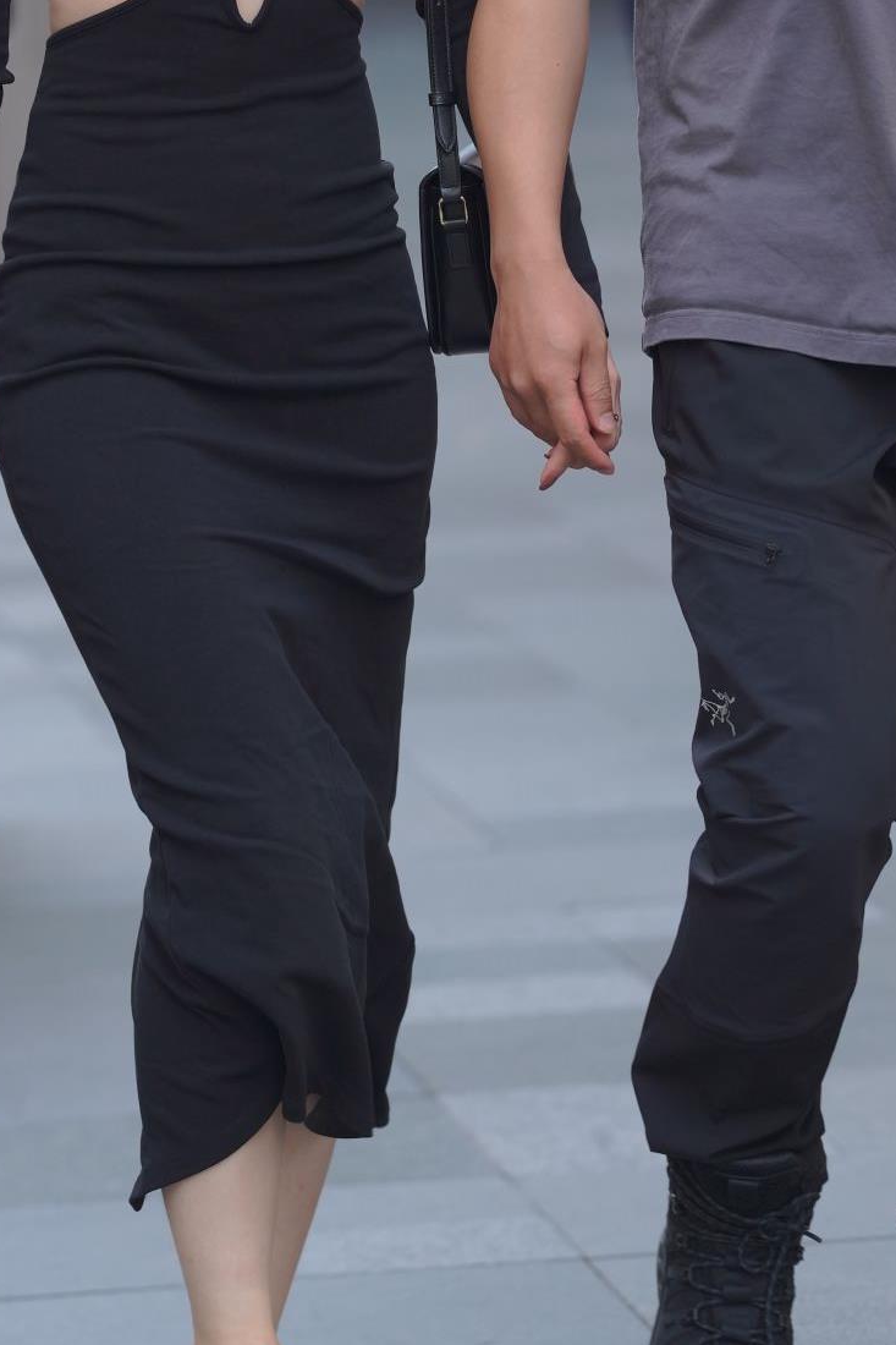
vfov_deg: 5.9
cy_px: 177
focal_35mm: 350
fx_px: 13070
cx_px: 247
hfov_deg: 3.9
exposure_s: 1/500
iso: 400
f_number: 3.2
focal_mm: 135
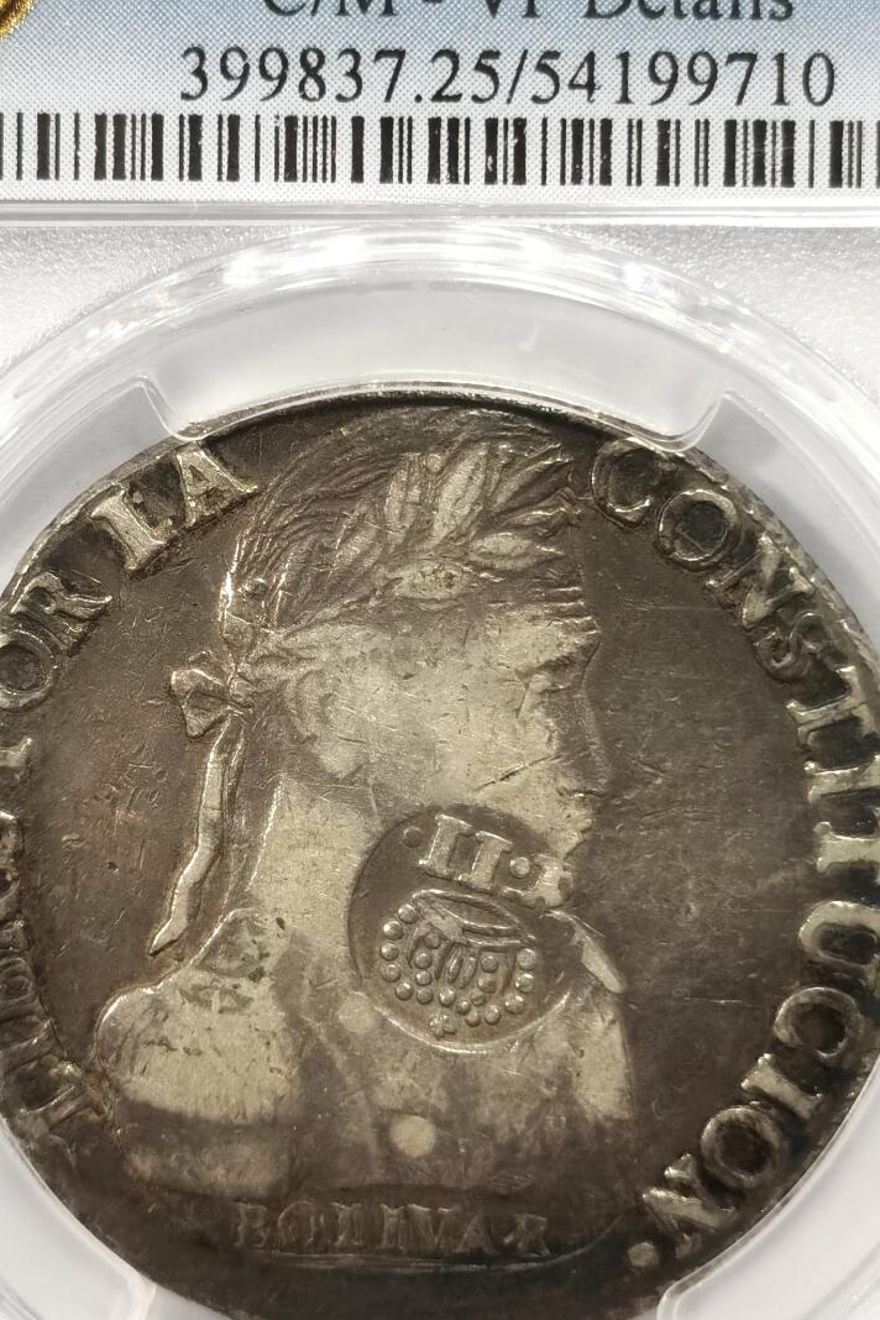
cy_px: 548
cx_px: 428
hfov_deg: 14.4
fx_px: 3483
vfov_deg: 21.4
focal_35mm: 95
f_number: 16
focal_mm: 5.56
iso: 200
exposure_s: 1/100
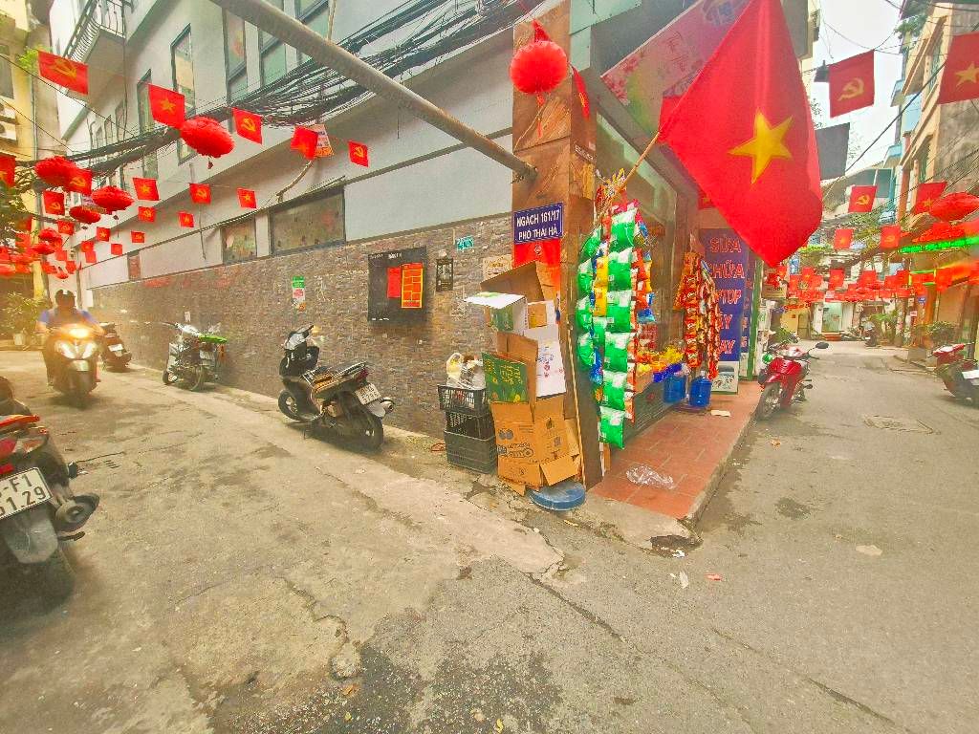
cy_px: 367
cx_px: 490
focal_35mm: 13
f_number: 2.2
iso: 160
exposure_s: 1/64
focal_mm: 2.2
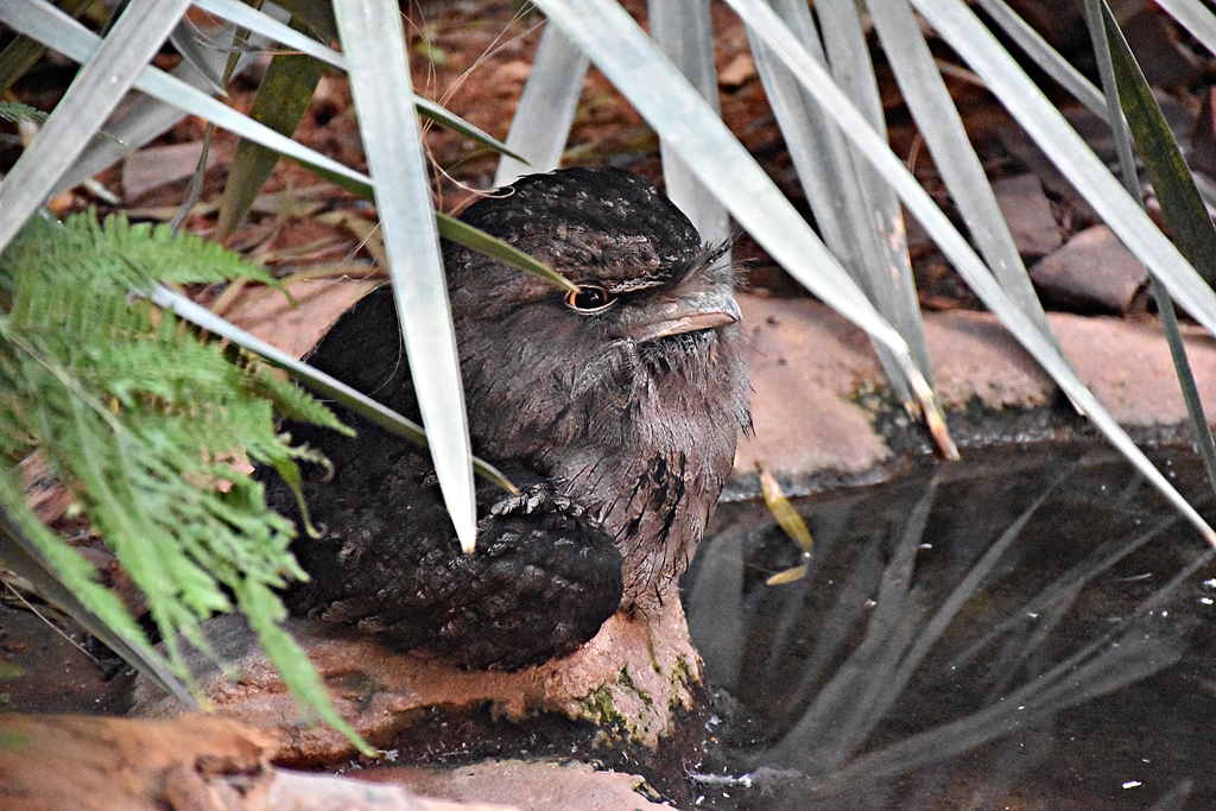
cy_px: 406
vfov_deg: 6.5
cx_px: 608
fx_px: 7094
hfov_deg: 9.8
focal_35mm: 210
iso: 12800
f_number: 5.6
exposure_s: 1/400
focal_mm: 140
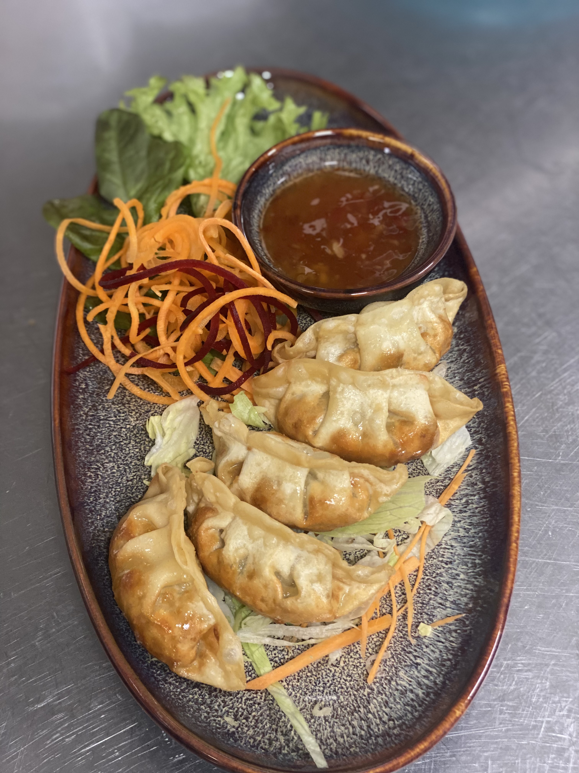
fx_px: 1160
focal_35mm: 52
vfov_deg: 36.8
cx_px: 290
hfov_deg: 28.0
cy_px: 386
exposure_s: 1/33
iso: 200
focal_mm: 6
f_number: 2
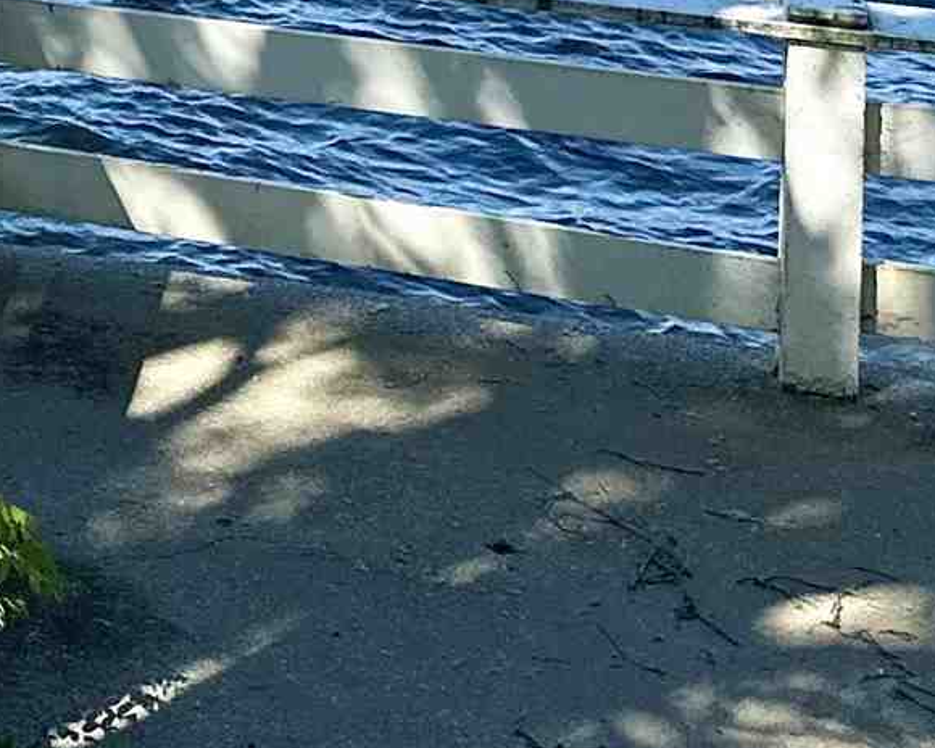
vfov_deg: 10.7
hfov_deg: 13.5
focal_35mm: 124
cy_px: -1032
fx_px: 3431
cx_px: -887
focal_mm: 6.86
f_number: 1.78
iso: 80
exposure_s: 1/3472
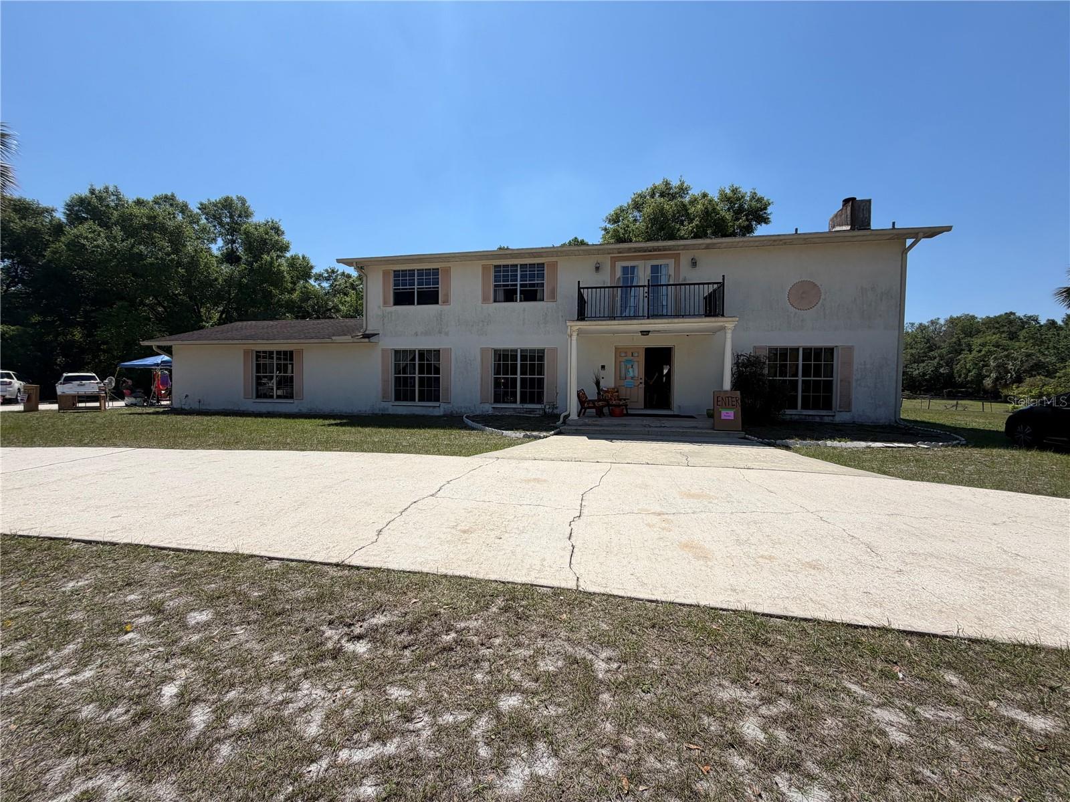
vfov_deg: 85.7
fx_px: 433
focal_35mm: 14
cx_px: 535
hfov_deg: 102.1
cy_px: 401
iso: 20
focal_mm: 2.22
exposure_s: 1/1399
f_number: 2.2
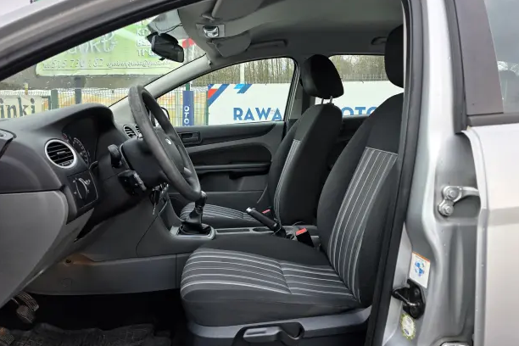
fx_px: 360
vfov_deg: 51.2
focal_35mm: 25
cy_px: 152
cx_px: 267
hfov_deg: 71.5
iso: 40
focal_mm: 6.3
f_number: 1.7
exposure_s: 1/180
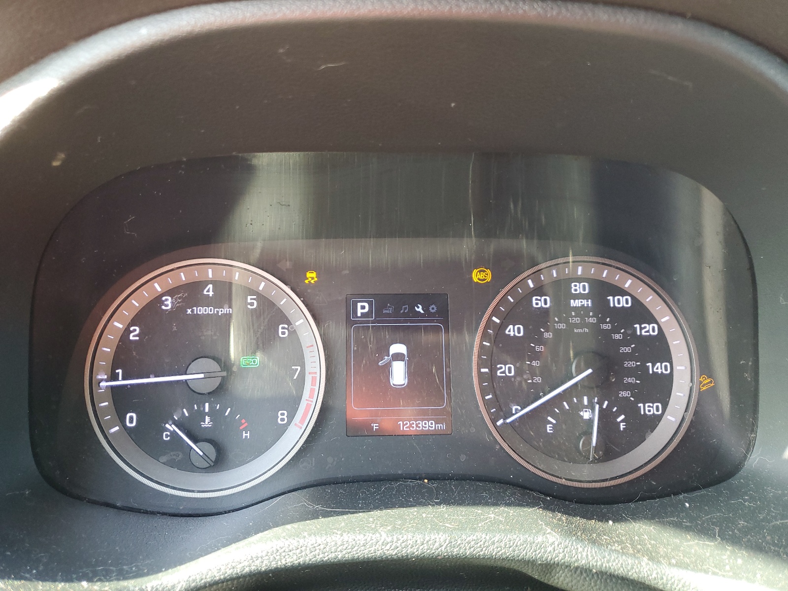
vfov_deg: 53.1
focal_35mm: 26
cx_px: 394
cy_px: 296
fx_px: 592
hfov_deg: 67.3
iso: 128
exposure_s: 1/60.2
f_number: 1.5
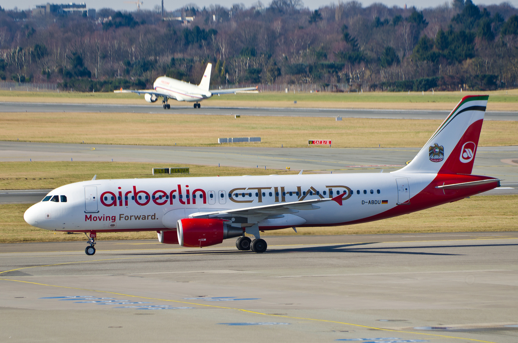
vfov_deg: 3.6
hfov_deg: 5.5
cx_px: 259
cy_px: 172
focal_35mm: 375
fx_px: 5384
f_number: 8
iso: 100
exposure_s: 1/200
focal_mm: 250
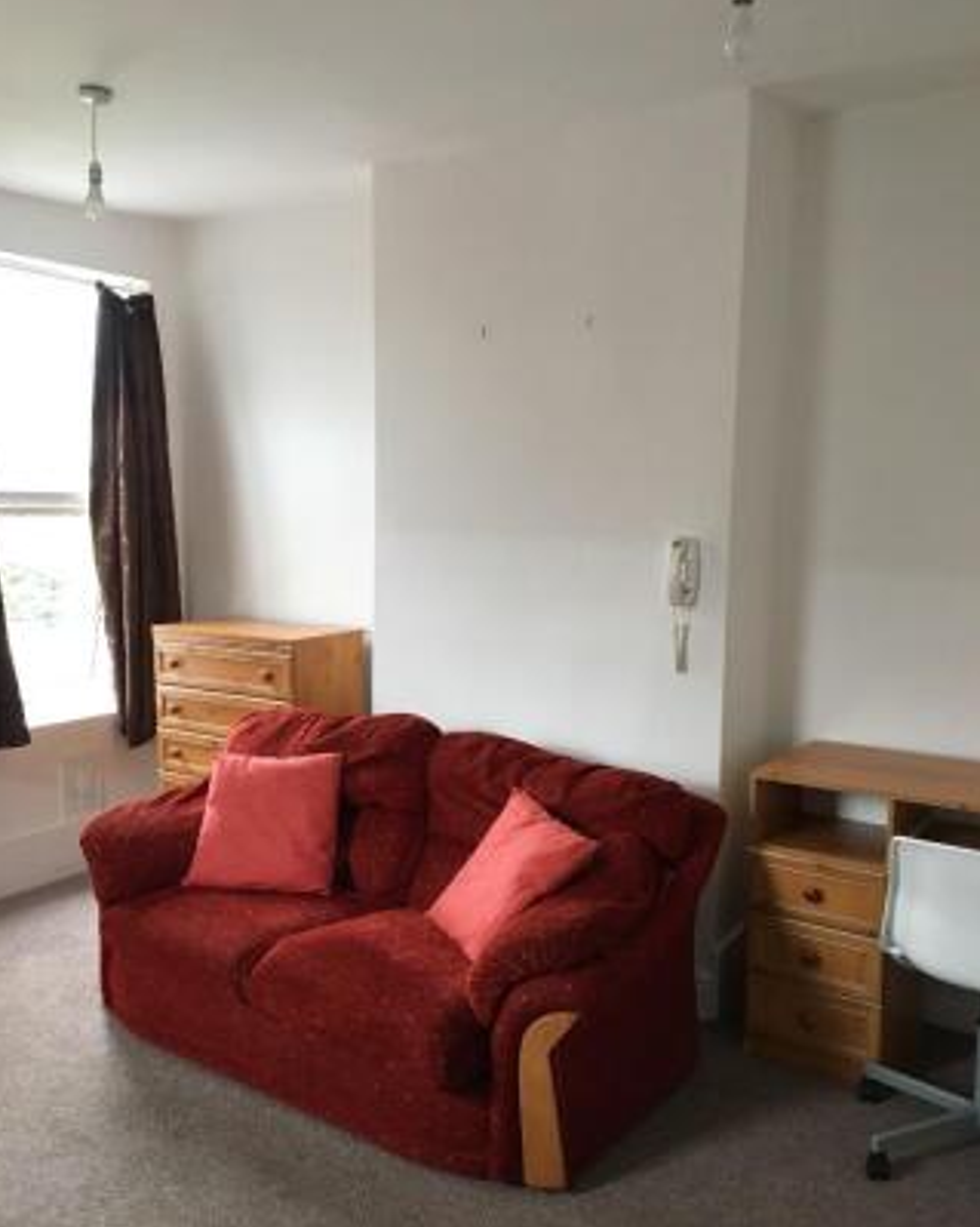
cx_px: 485
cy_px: 647
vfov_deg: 57.2
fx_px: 1124
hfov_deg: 47.1
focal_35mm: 31
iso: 160
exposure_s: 1/33
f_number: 2.2
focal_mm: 4.15
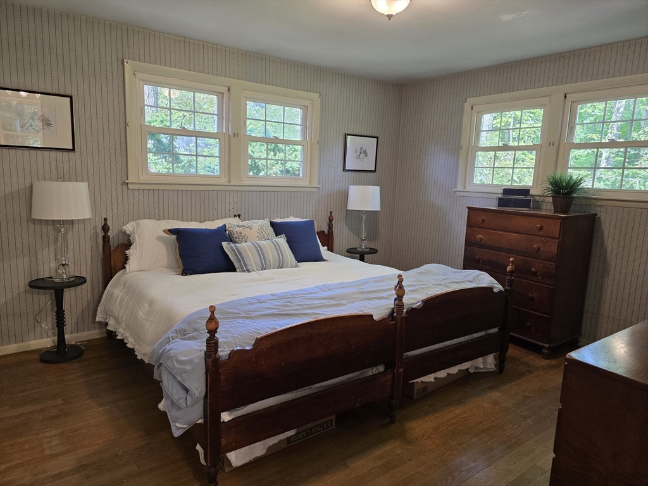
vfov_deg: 58.9
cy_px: 243
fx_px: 431
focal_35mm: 23
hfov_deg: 73.9
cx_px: 324
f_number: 1.7
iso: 320
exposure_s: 1/120
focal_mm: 6.3
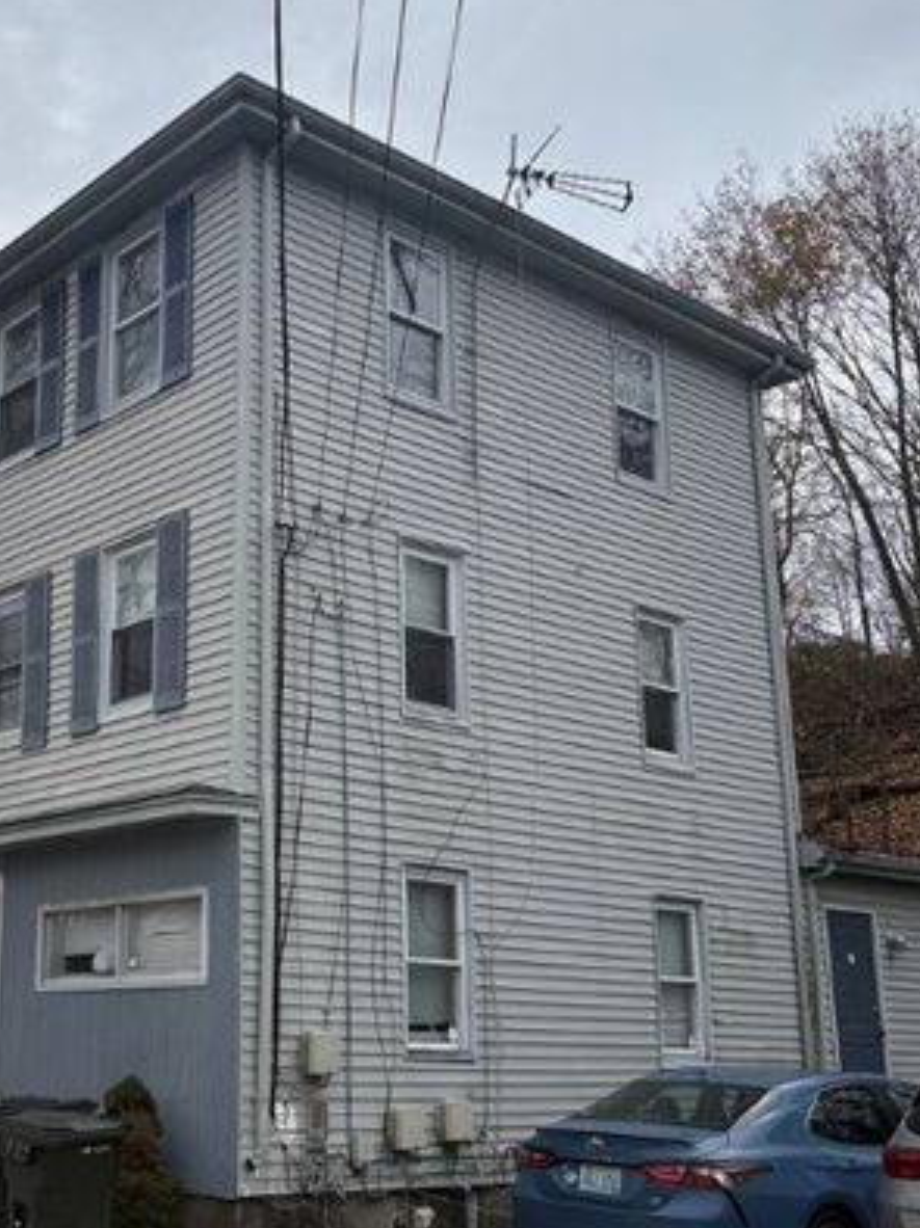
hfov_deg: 31.9
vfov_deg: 42.9
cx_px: 178
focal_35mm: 44
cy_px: 672
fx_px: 1561
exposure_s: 1/1751
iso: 50
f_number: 1.6
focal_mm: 5.96
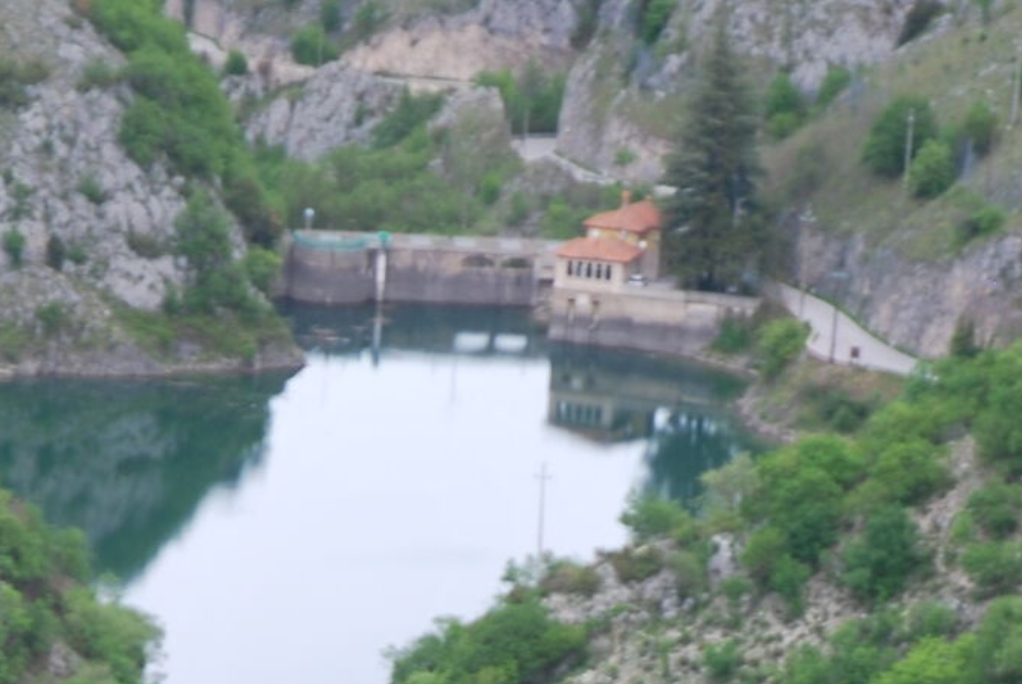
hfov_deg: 7.6
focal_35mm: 269
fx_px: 7647
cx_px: 43
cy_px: 1212
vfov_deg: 5.1
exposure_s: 1/125
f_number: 5.6
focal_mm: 50
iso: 110
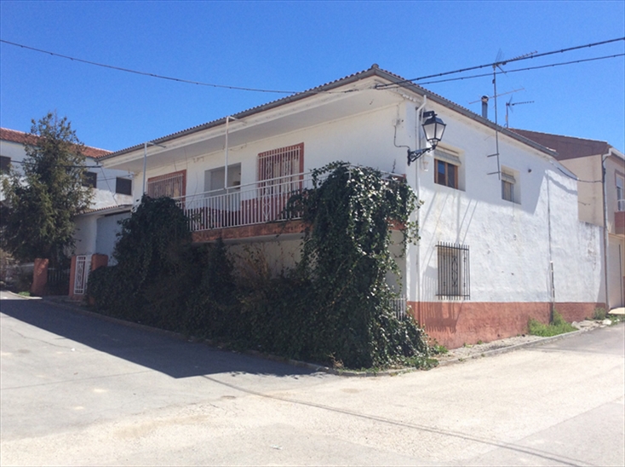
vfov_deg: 44.0
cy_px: 234
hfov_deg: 56.9
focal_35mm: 32
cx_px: 312
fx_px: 577
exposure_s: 1/1362
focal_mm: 3.3
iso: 32
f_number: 2.4
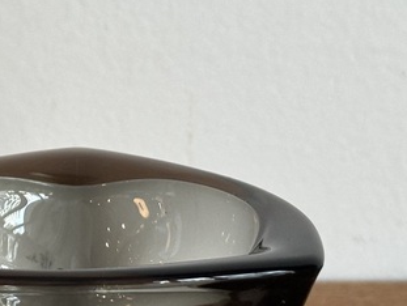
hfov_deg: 10.6
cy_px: 101
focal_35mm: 185
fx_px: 2178
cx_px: 65
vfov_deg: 8.0
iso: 80
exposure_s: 1/60
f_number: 1.78
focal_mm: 6.86
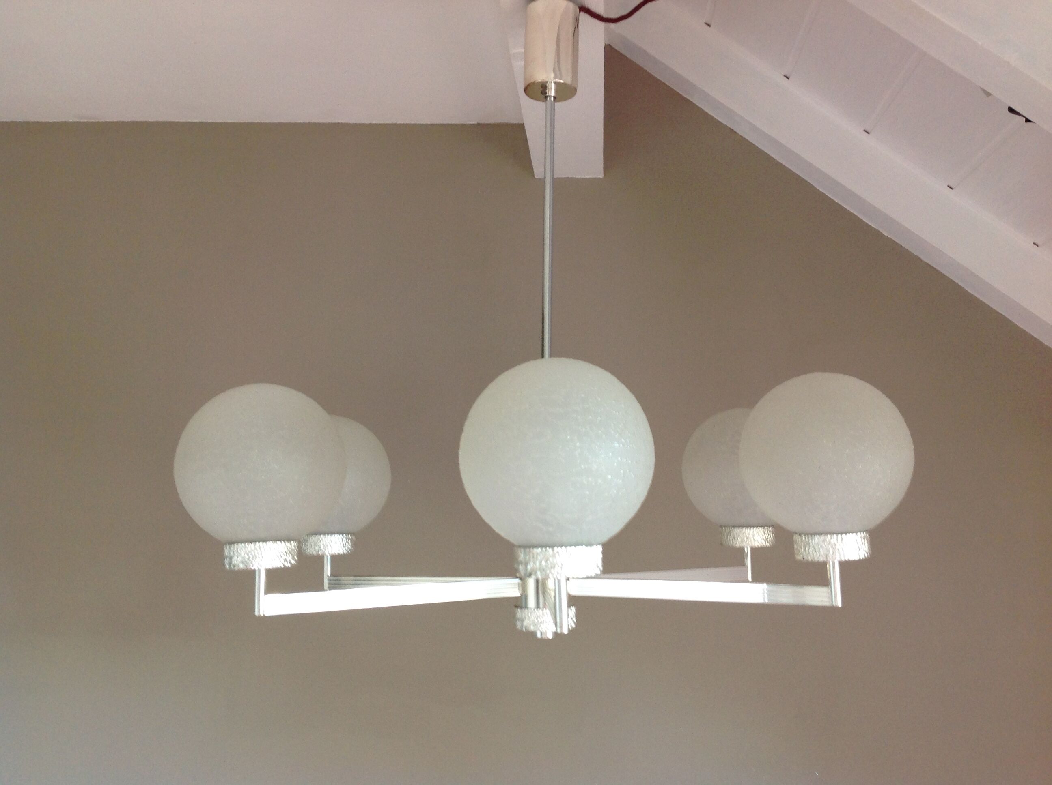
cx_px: 526
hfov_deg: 52.7
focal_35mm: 35
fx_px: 1062
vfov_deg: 40.6
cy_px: 392
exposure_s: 1/15
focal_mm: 4.28
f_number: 2.4
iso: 64
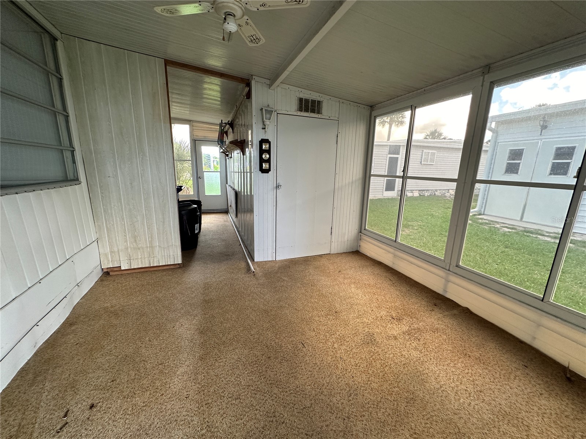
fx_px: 237
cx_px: 293
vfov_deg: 85.7
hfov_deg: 102.1
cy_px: 220
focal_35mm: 14
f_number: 2.2
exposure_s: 1/99
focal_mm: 2.22
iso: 160
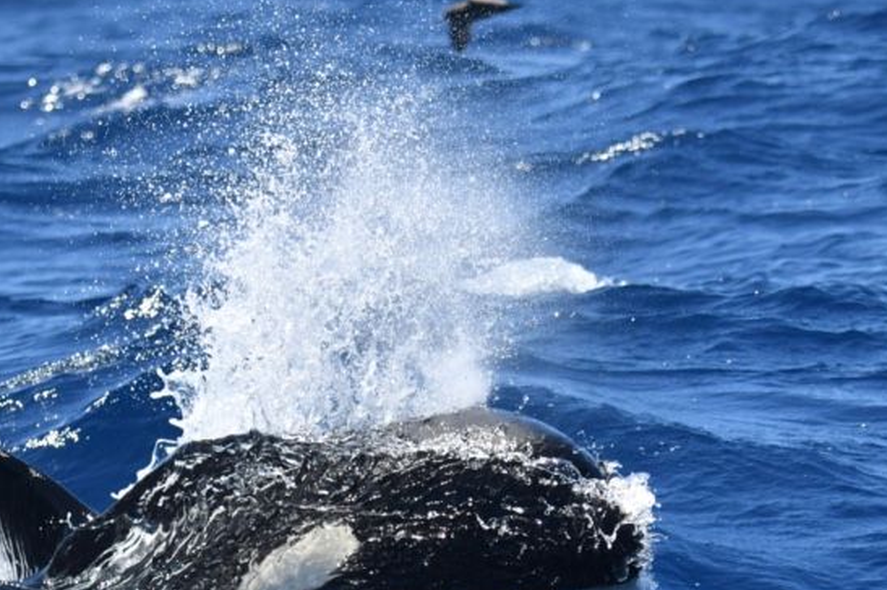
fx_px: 7929
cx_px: 363
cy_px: 388
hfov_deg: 6.4
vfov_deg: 4.3
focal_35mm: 322
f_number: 5.6
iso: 1250
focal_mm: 220
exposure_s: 1/8000
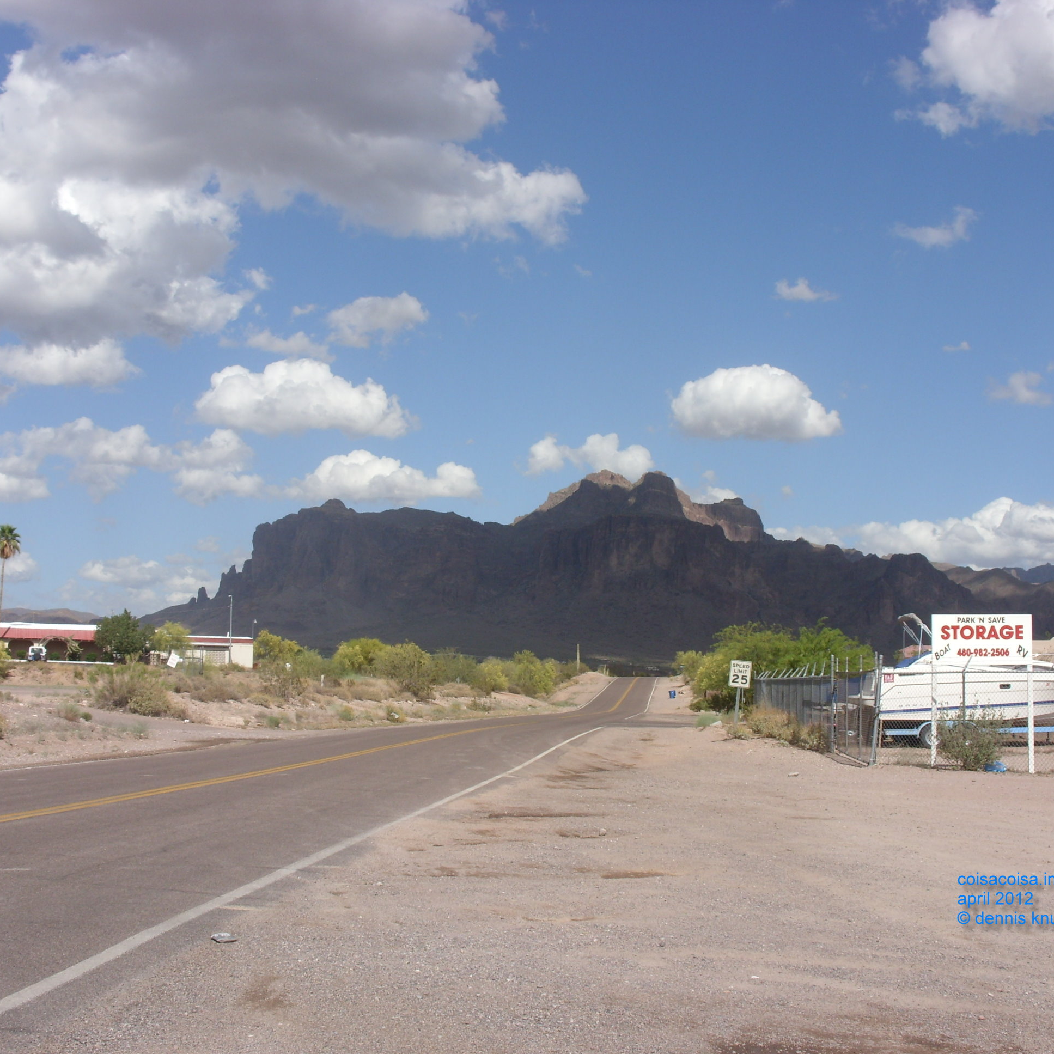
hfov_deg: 37.5
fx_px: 1550
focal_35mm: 45
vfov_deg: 37.6
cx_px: 502
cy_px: 529
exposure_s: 1/620
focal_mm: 6.3
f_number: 4.9
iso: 50
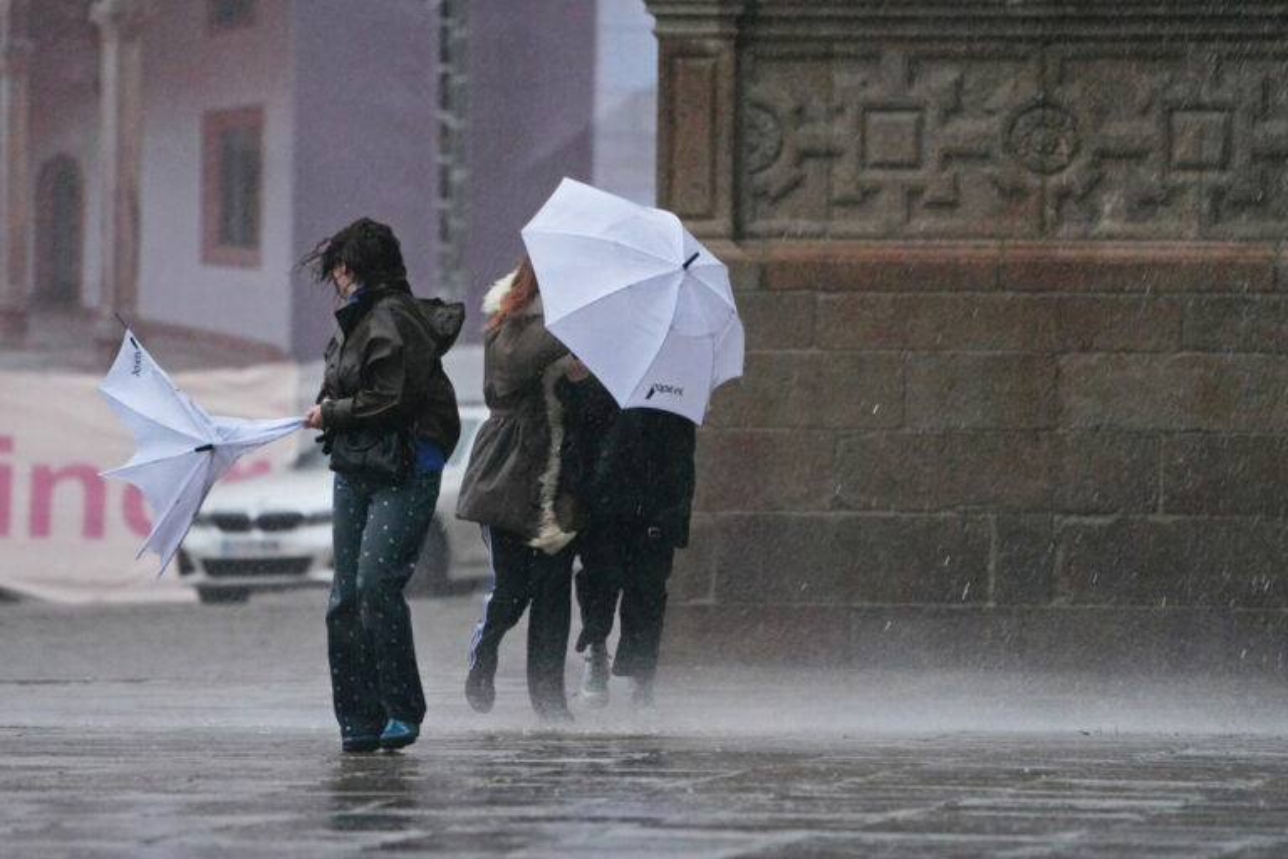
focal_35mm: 400
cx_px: 644
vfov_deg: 3.4
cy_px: 430
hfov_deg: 5.2
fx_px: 14310
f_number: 5.6
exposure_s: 1/320
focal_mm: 400
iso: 4000
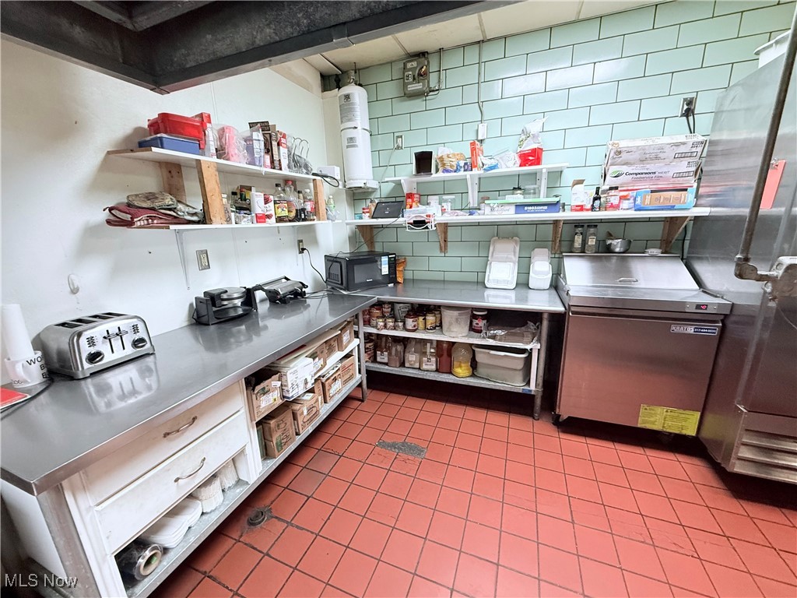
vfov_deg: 85.7
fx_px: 322
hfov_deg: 102.1
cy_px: 299
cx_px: 398
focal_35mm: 14
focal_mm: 2.22
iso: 400
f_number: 2.2
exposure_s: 1/60
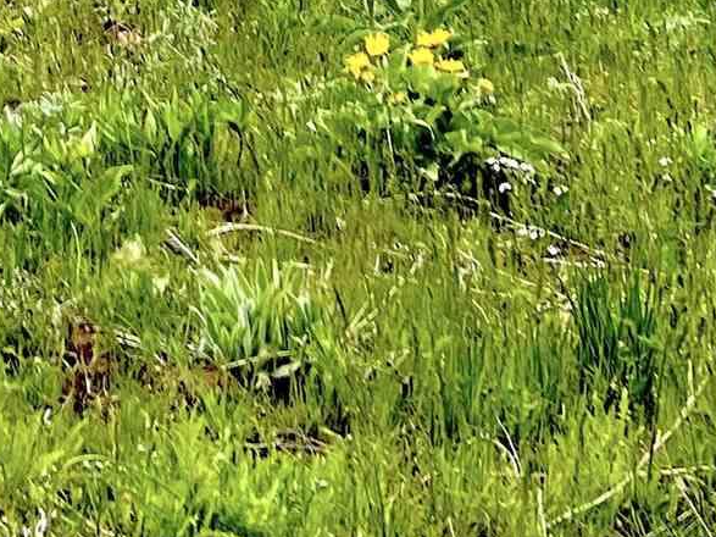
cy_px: -708
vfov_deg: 9.7
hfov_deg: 14.0
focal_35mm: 136
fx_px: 2812
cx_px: -172
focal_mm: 5.7
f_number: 1.5
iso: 50
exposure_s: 1/3077
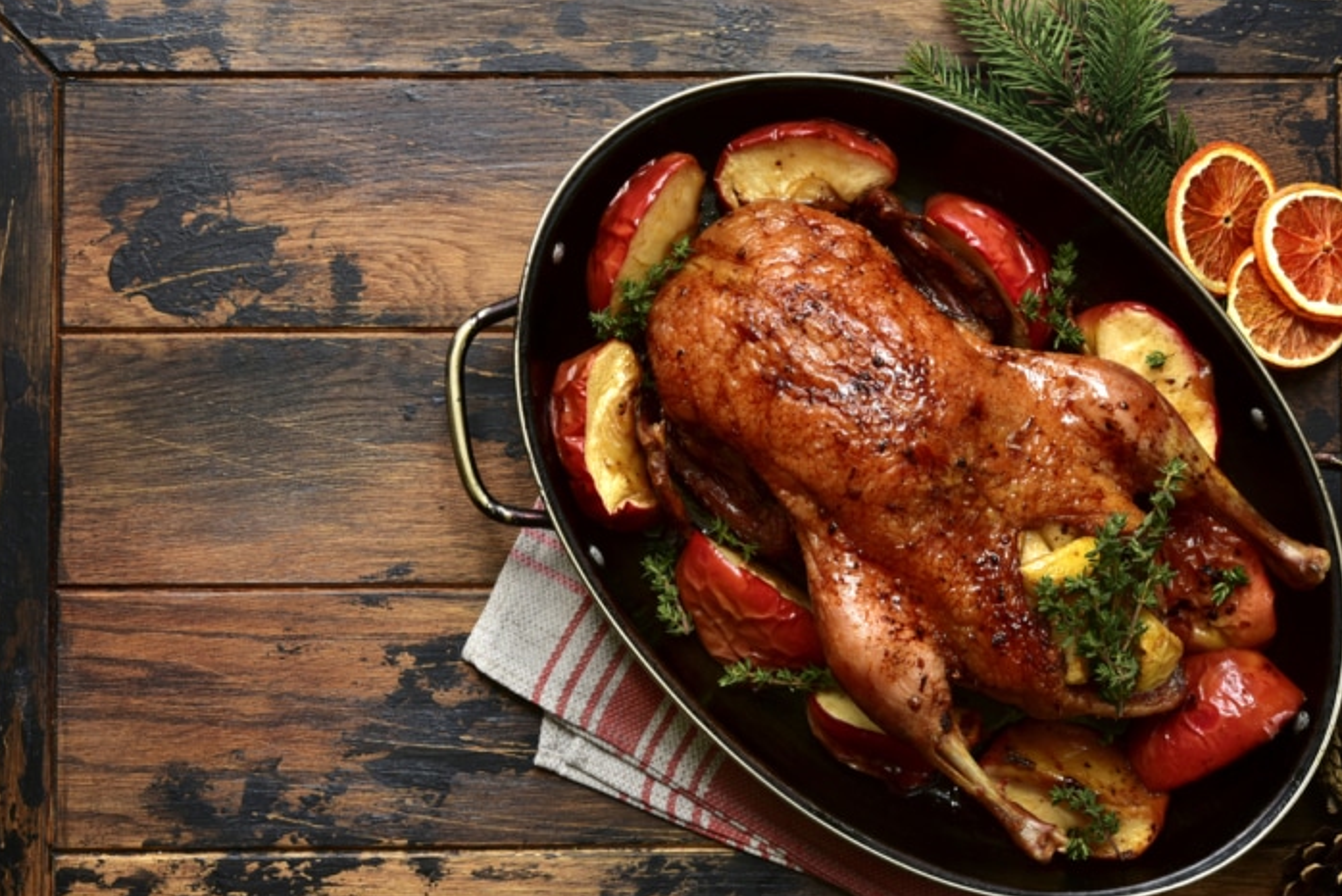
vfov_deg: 20.6
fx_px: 2461
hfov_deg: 30.5
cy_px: 474
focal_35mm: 66
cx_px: 715
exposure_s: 1/2
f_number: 20
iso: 500
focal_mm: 60
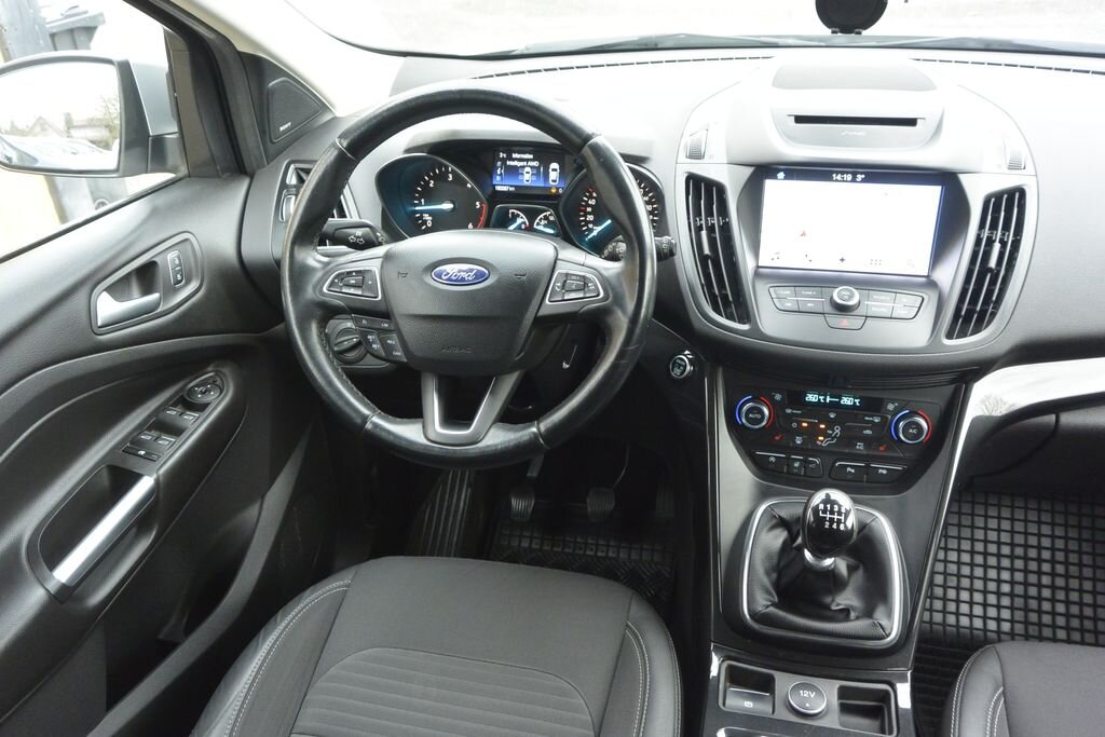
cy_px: 368
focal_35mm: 28
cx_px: 552
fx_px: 860
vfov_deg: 46.4
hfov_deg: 65.5
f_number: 3.5
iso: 800
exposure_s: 1/60
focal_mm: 10.7
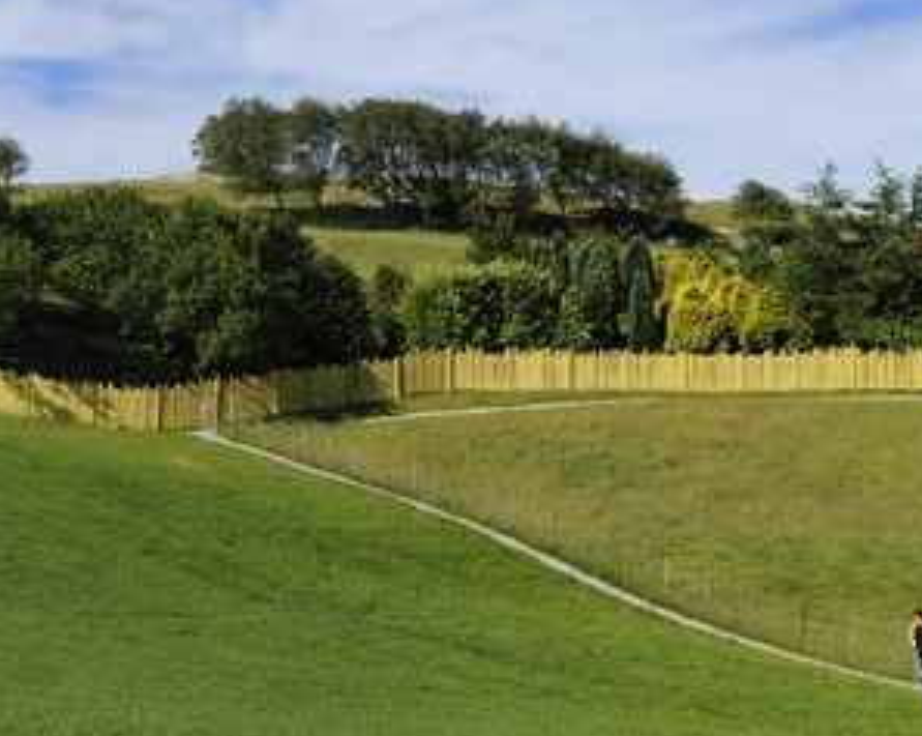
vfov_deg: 16.5
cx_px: 522
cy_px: 351
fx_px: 2535
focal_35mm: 93
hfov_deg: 20.6
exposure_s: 1/160
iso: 200
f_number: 16
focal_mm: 70
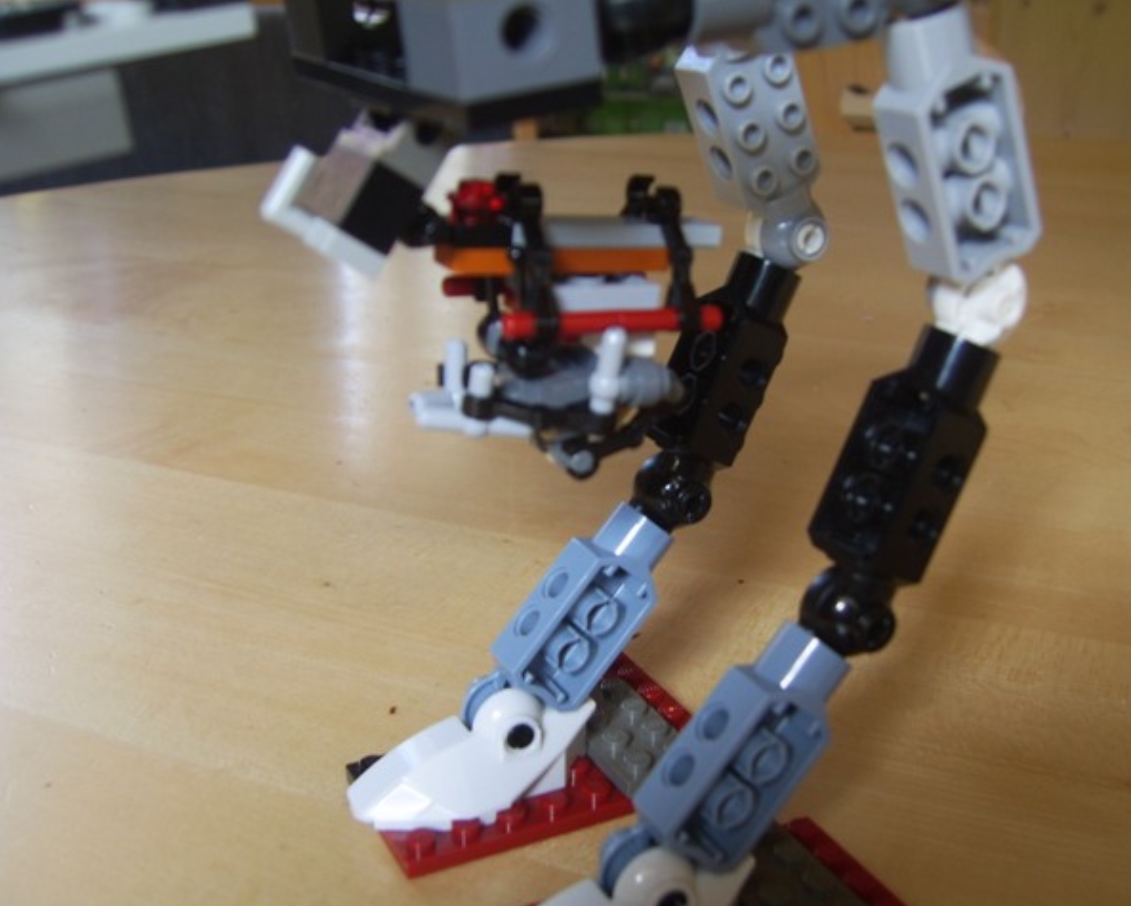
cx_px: 607
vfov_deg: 37.4
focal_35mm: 40
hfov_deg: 45.7
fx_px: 1340
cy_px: 454
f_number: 2.8
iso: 50
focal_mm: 7.8
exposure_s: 1/30
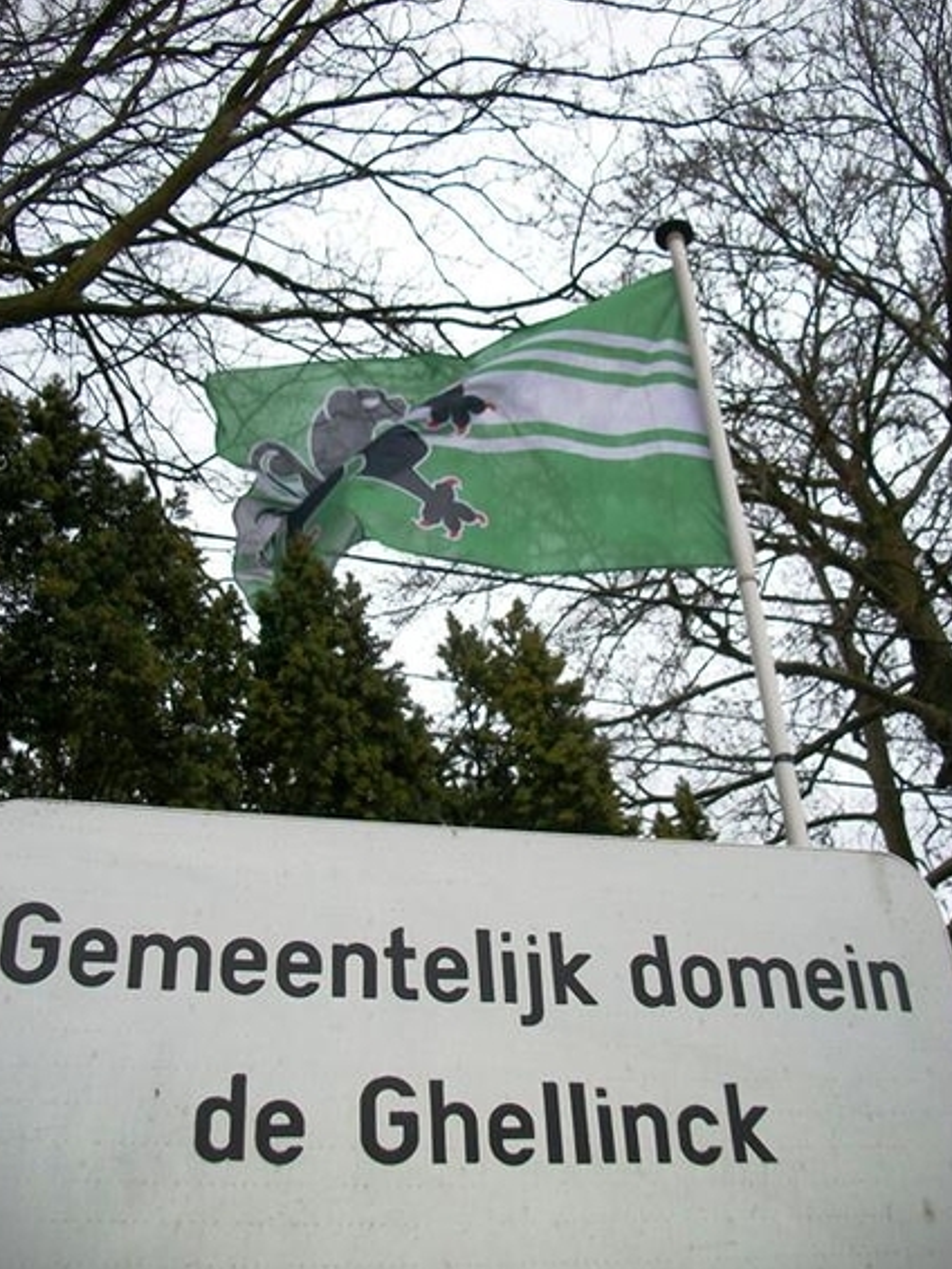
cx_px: 472
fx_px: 1246
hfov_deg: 41.8
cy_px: 600
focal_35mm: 34
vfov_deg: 53.9
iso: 80
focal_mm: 5.7
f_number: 2.9
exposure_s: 1/125
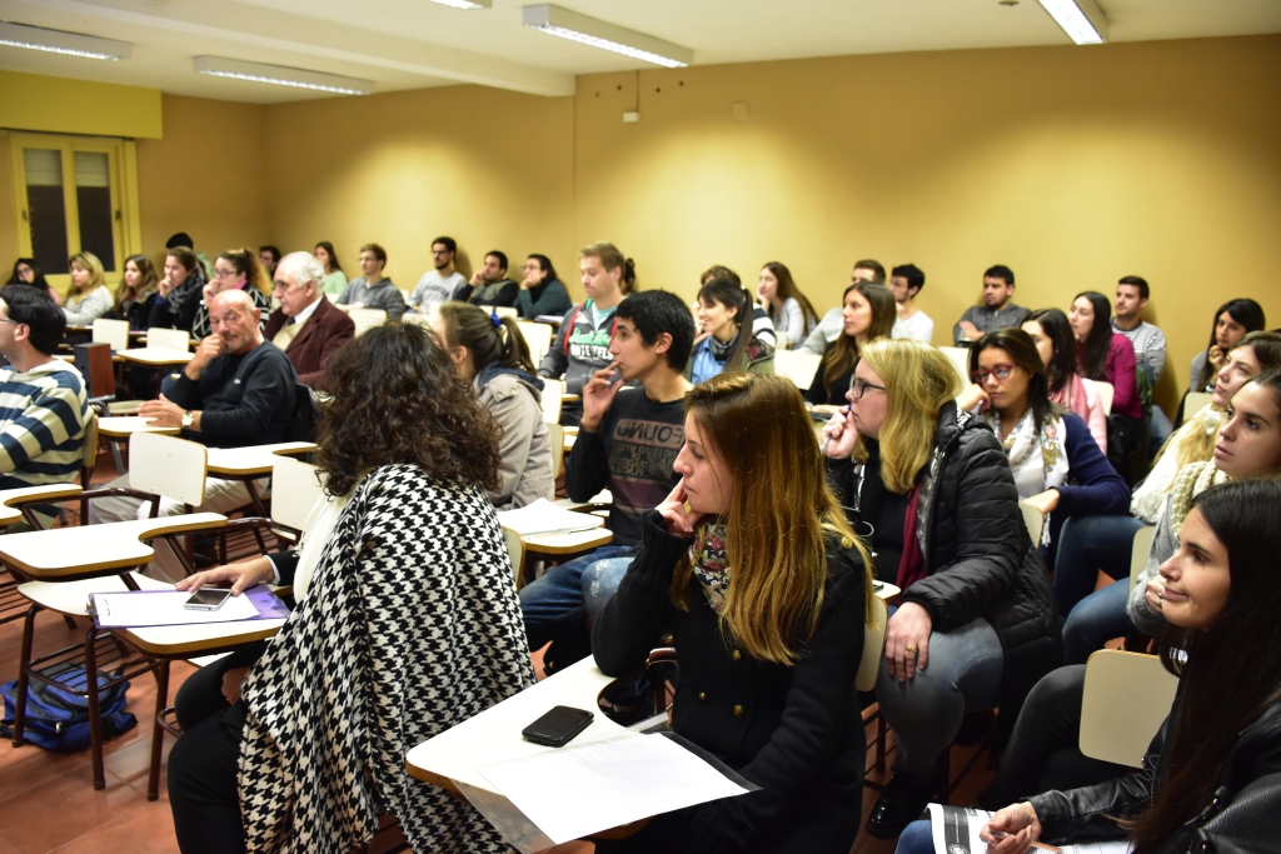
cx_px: 640
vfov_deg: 47.9
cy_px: 427
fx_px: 961
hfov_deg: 67.4
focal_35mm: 27
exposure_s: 1/40
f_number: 3.5
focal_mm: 18
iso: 1600
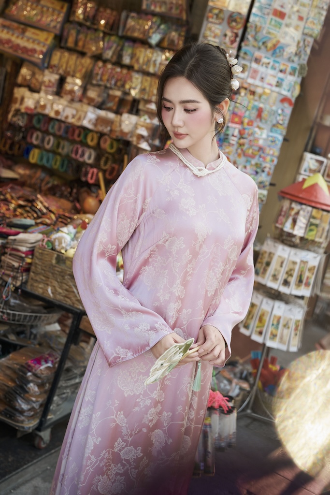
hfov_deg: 27.0
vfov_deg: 39.6
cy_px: 248
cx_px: 165
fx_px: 687
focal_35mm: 50
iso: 640
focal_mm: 50
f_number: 4
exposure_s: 1/200
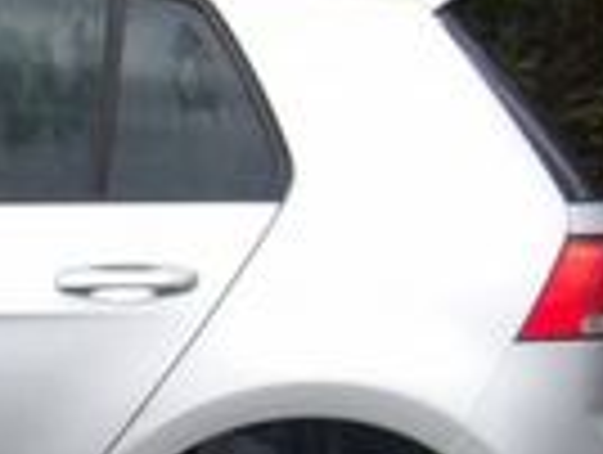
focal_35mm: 188
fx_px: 3281
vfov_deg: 7.8
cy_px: 679
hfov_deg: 9.8
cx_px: -576
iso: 100
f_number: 3.7
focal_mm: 7.6
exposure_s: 1/63
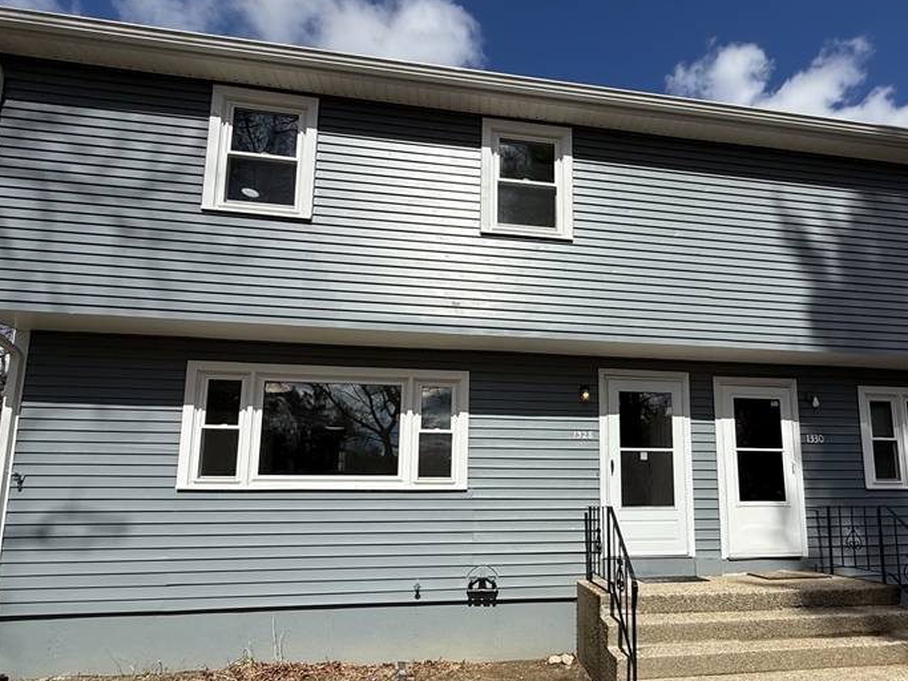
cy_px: 435
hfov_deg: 77.6
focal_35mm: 21
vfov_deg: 62.3
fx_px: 551
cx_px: 568
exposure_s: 1/4425
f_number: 2.2
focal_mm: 2.22
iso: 50
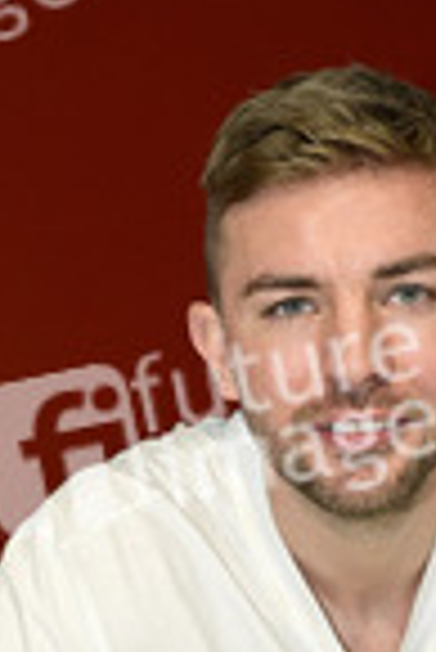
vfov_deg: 18.1
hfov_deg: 12.4
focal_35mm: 110
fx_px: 1993
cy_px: 656
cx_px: 337
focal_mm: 40
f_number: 8
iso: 1600
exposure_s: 1/200
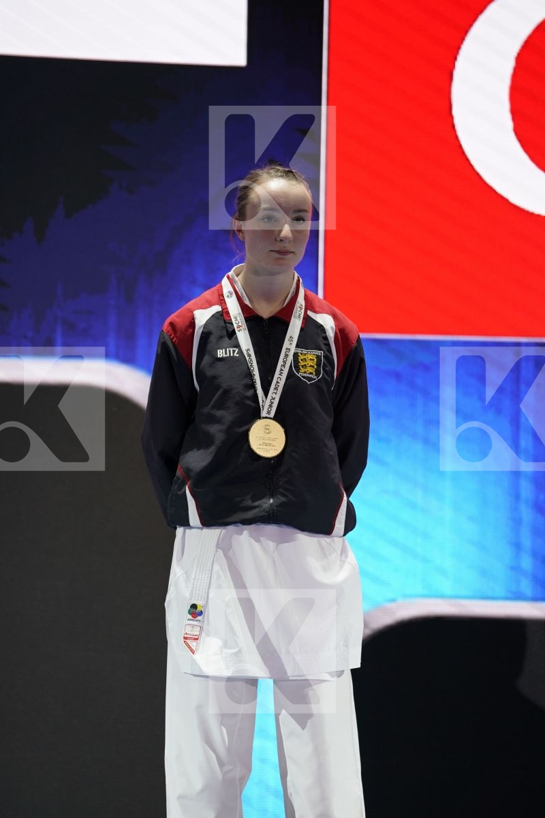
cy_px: 409
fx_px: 4541
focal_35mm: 200
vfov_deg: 10.3
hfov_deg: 6.9
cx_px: 272
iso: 500
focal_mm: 200
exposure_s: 1/250
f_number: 2.8
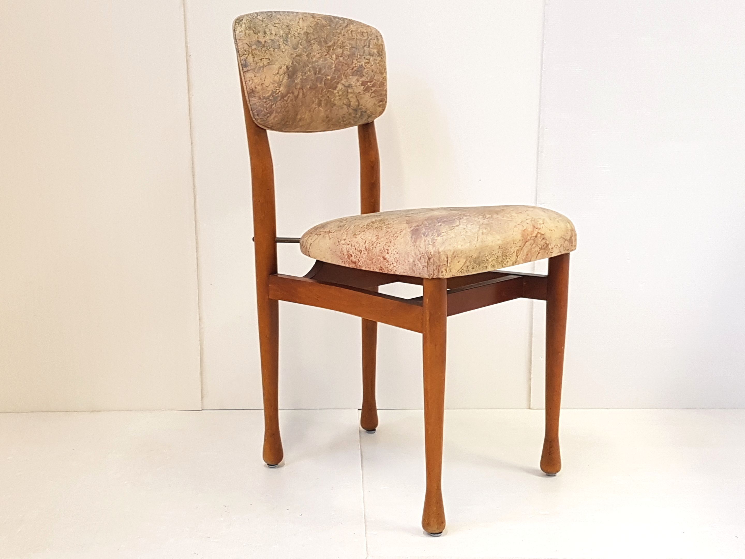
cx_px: 372
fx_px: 560
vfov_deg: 53.1
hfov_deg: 67.3
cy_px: 280
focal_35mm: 26
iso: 160
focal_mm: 4.2
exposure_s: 1/50
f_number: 1.7
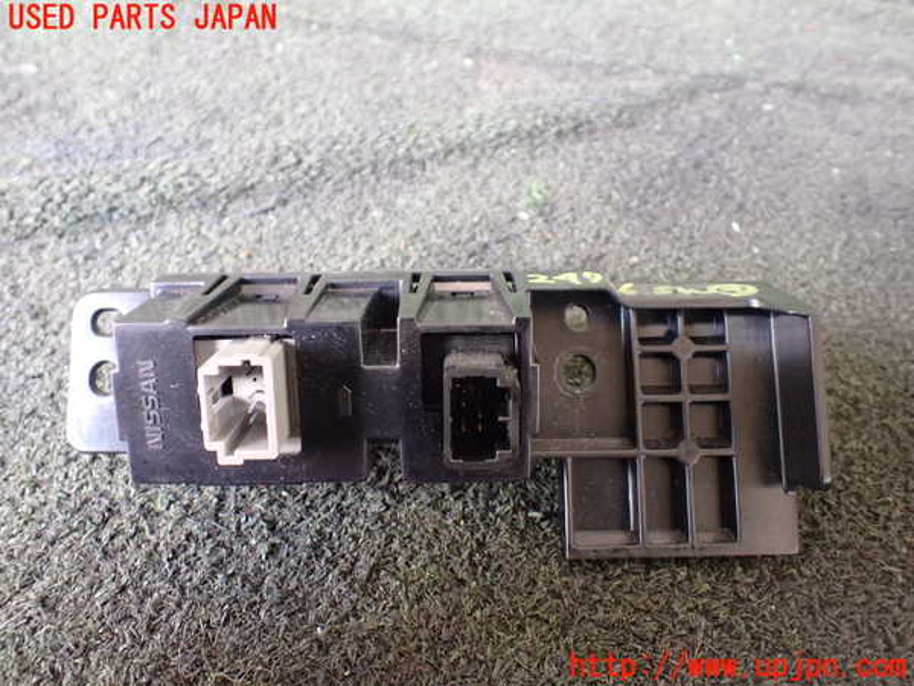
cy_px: 343
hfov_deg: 60.0
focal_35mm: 30
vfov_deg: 46.8
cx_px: 457
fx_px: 792
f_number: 2.3
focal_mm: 5.4
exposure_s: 1/40
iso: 800
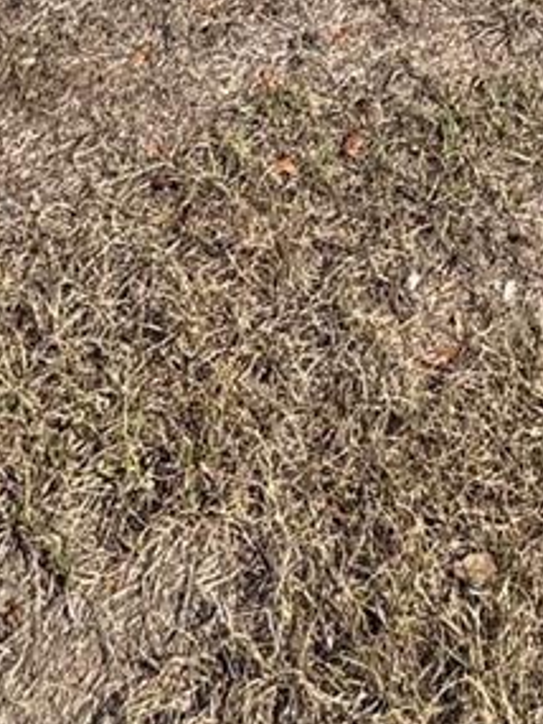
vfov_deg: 21.0
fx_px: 1233
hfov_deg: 23.7
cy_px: -607
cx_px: 556
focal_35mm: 59
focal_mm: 2.22
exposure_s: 1/2083
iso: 40
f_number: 2.2
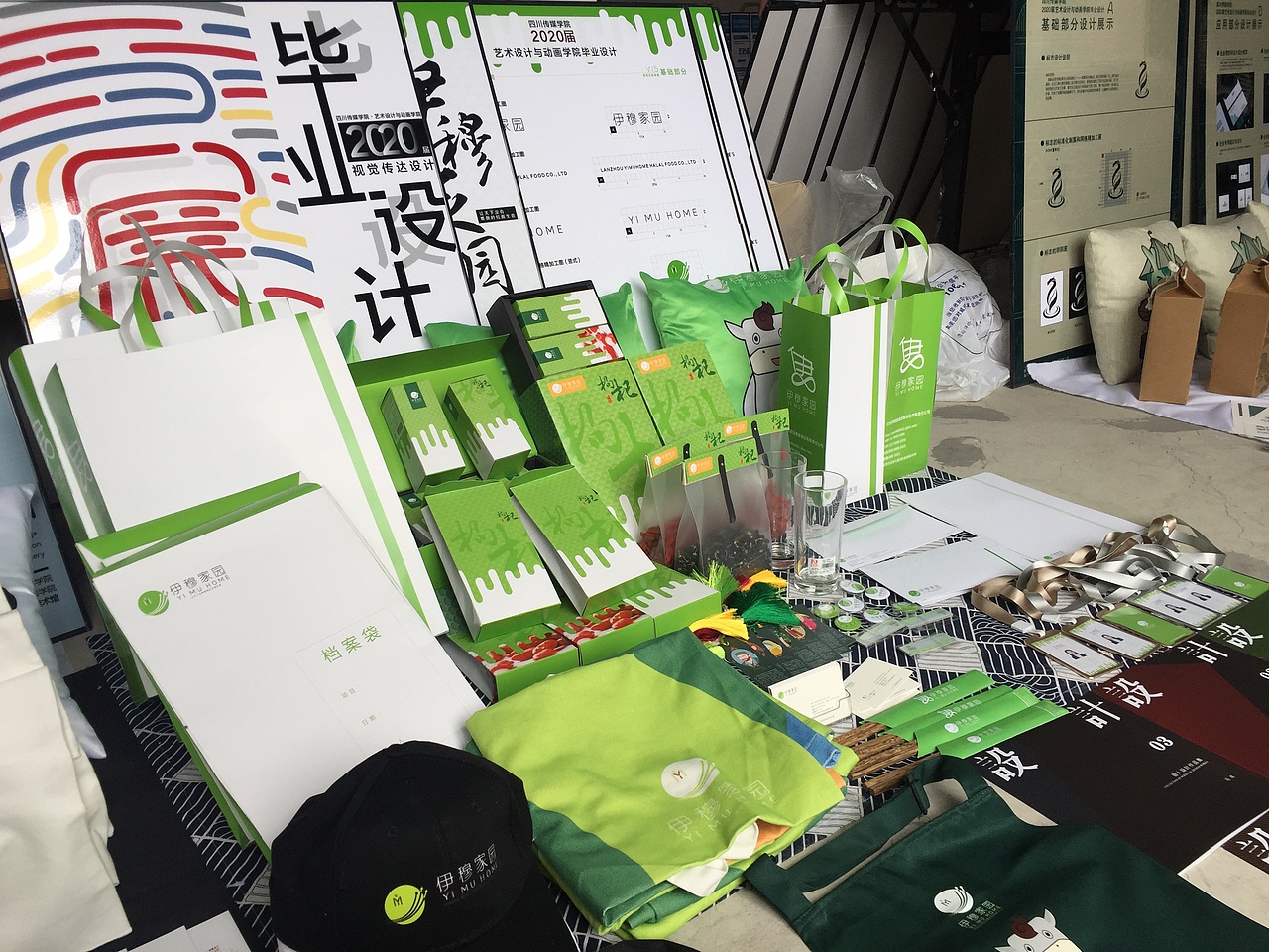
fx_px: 1063
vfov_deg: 48.2
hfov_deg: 61.7
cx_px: 634
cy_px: 476
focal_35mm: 29
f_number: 2.2
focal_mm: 4.15
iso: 32
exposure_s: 1/278
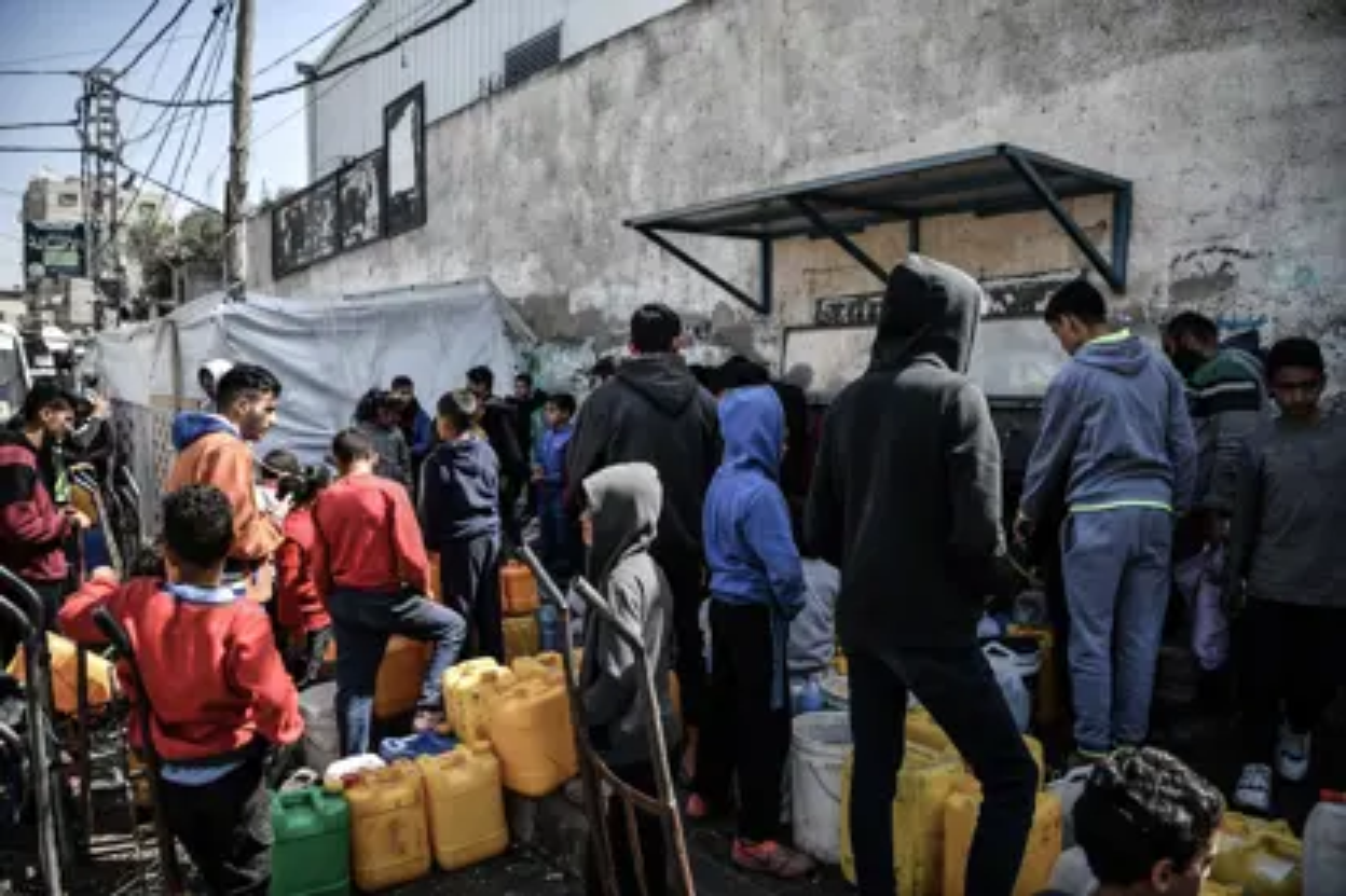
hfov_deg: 73.8
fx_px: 897
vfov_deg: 53.1
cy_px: 448
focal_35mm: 24
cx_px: 673
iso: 160
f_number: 2.8
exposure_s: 1/2000
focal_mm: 24
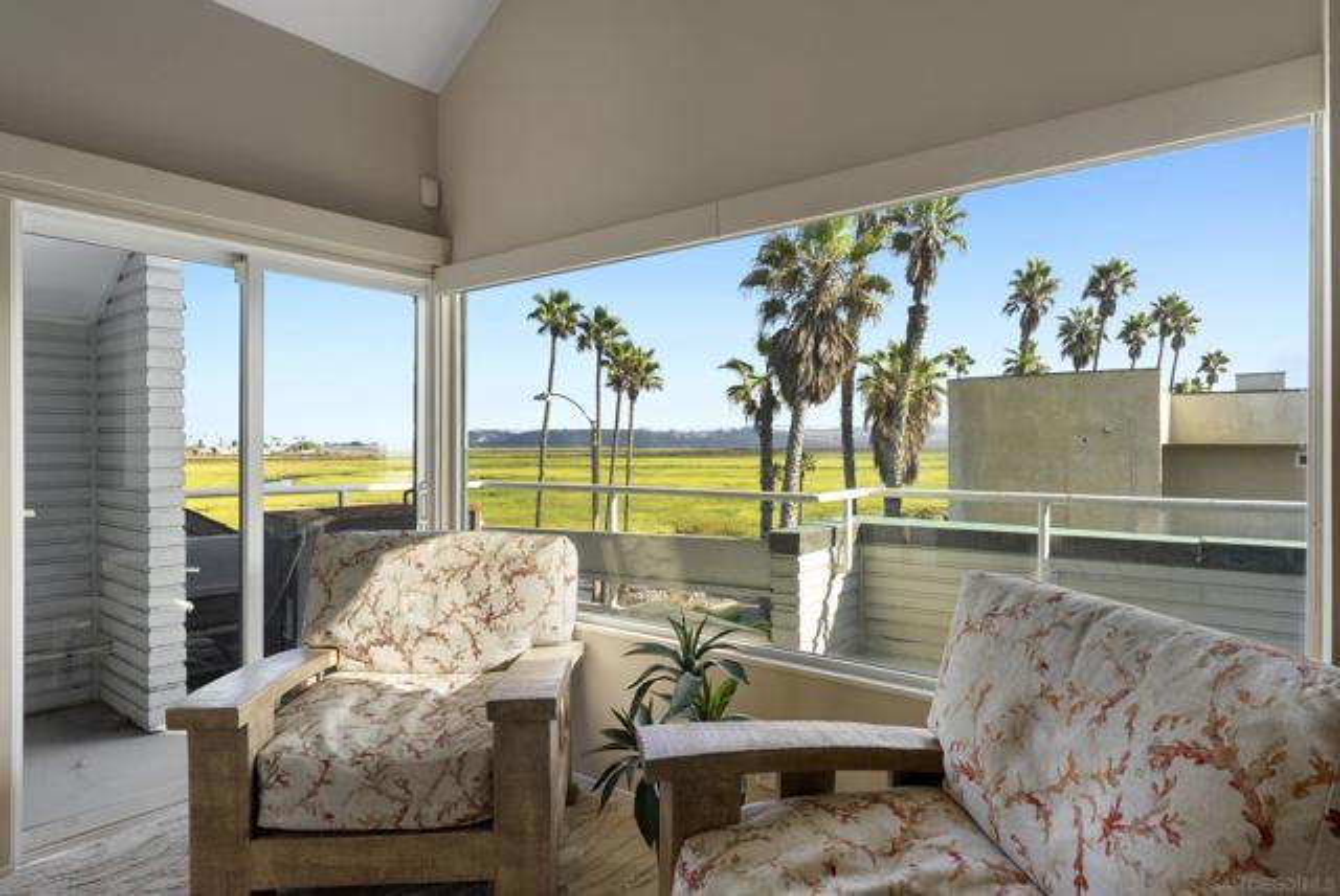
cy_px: 448
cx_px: 670
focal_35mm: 20
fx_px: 745
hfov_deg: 83.9
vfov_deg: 62.0
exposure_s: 1/80
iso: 500
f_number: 8
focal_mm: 20
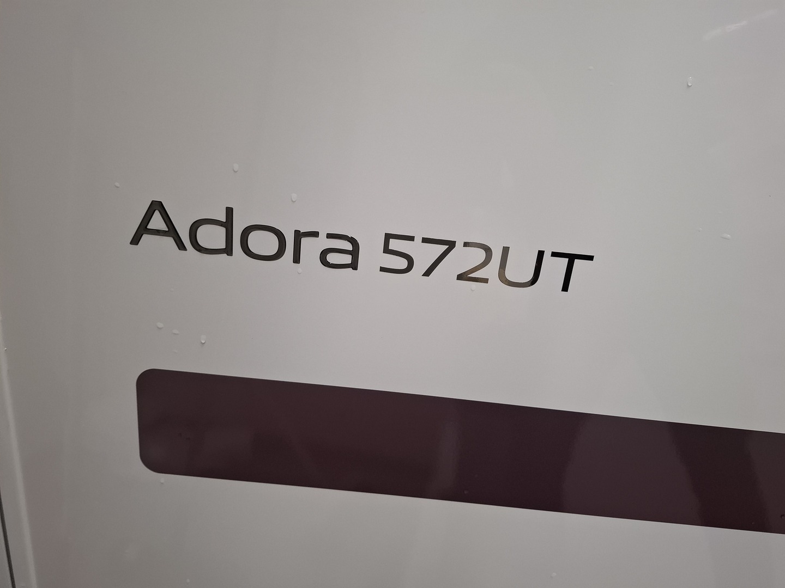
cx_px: 392
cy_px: 294
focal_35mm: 23
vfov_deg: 58.9
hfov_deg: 73.9
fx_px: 522
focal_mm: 5.54
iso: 320
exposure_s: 1/120
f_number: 1.8
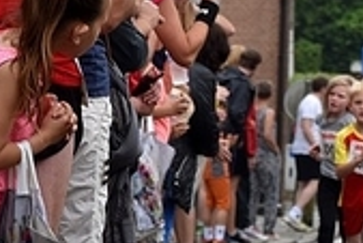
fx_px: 5629
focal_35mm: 558
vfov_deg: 2.5
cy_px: 170
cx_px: 477
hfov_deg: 3.7
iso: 250
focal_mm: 105
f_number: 8
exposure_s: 1/250
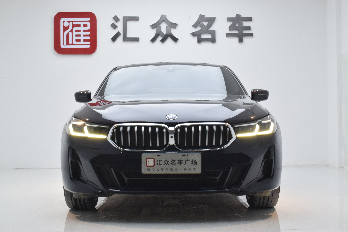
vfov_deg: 25.1
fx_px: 522
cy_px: 116
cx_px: 174
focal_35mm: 54
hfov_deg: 36.9
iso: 1000
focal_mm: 36
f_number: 22
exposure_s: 1/13
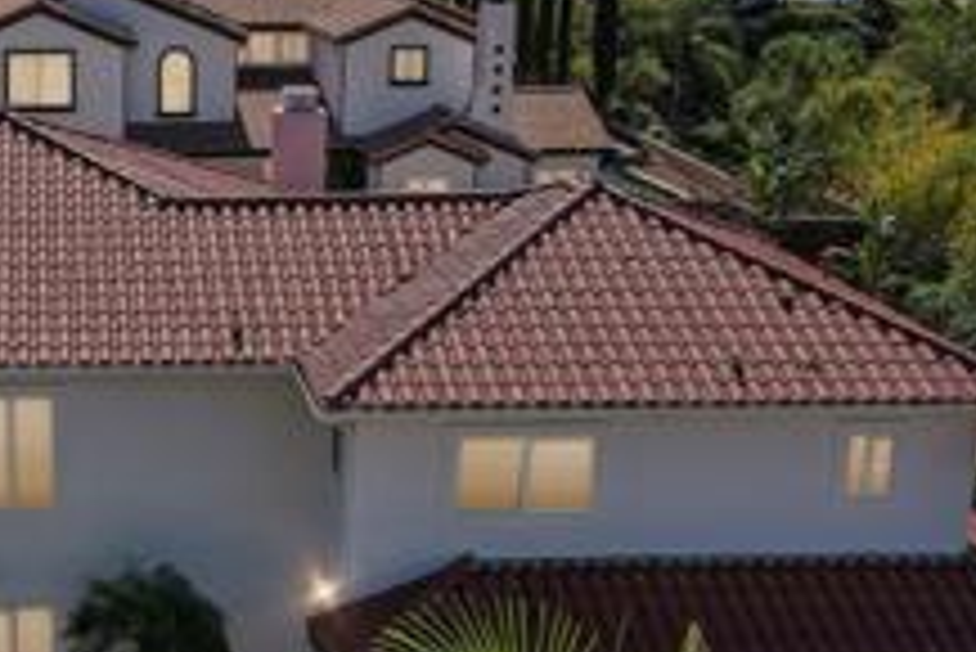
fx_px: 1763
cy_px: 389
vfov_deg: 20.9
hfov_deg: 29.5
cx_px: 67
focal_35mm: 65
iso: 100
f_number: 2.8
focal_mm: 8.4
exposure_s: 1/1500
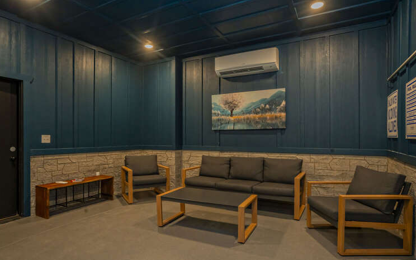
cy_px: 143
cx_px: 206
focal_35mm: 20
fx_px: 227
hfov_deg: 85.1
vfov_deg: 59.5
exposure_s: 1/25
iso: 2500
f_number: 9
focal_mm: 19
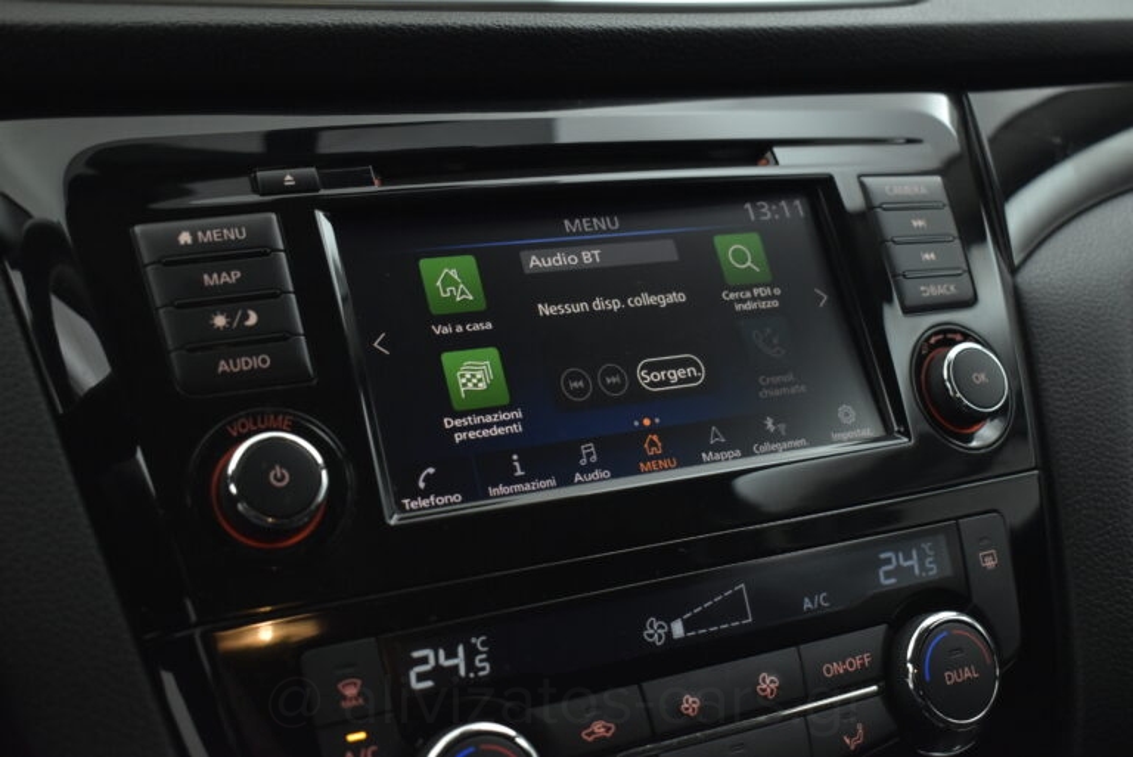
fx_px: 1417
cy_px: 378
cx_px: 566
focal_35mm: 45
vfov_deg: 29.9
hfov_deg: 43.6
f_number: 4.2
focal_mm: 30
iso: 1600
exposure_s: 1/100
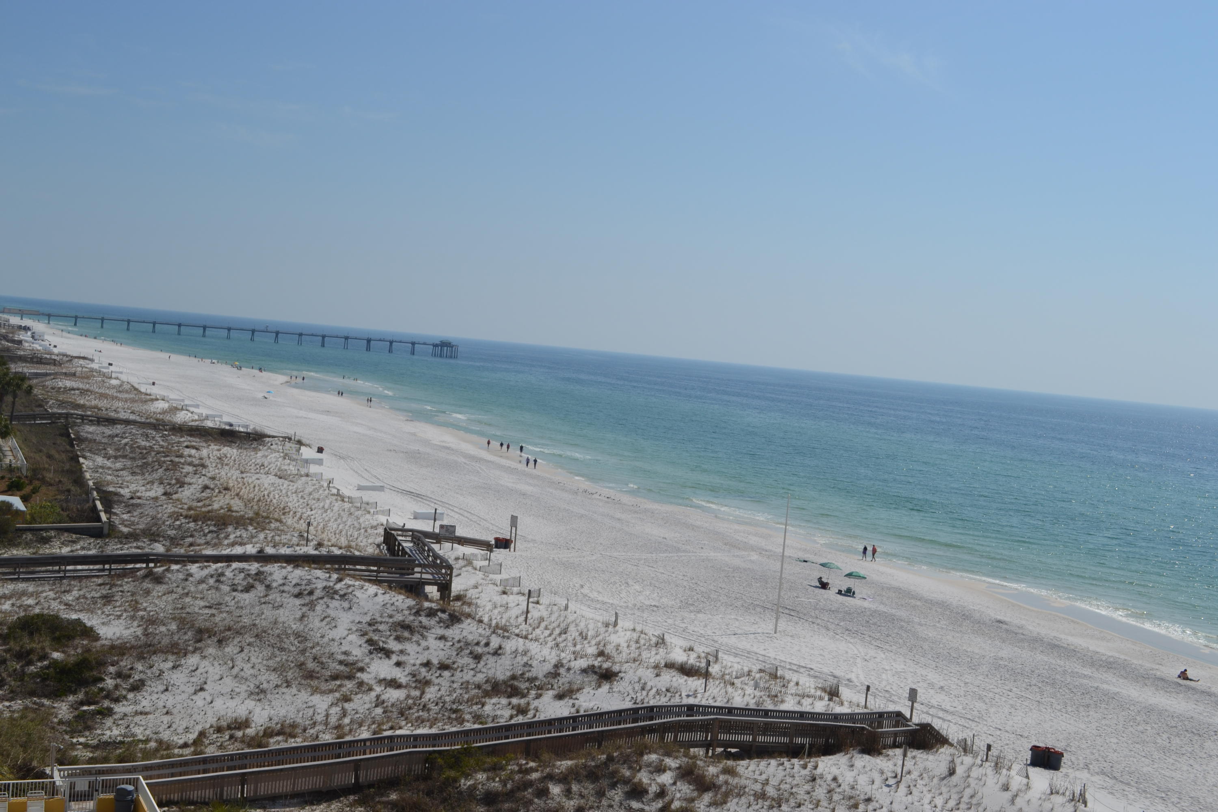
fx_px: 1421
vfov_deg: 31.9
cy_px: 406
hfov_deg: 46.4
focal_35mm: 42
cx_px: 609
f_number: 10
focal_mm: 28
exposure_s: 1/400
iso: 100
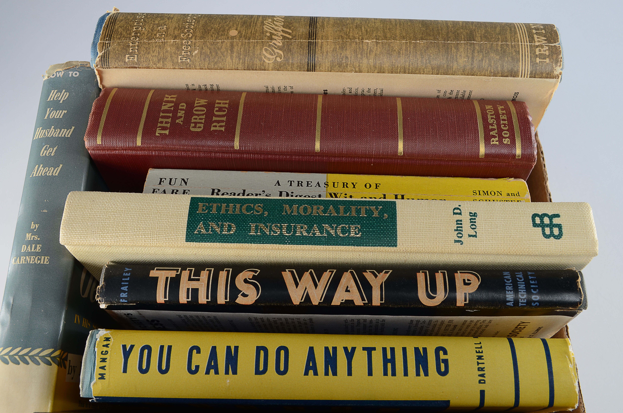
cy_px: 206
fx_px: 622
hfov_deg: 53.2
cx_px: 312
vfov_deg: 36.7
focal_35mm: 36
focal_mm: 24
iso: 100
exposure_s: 1/80
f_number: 10
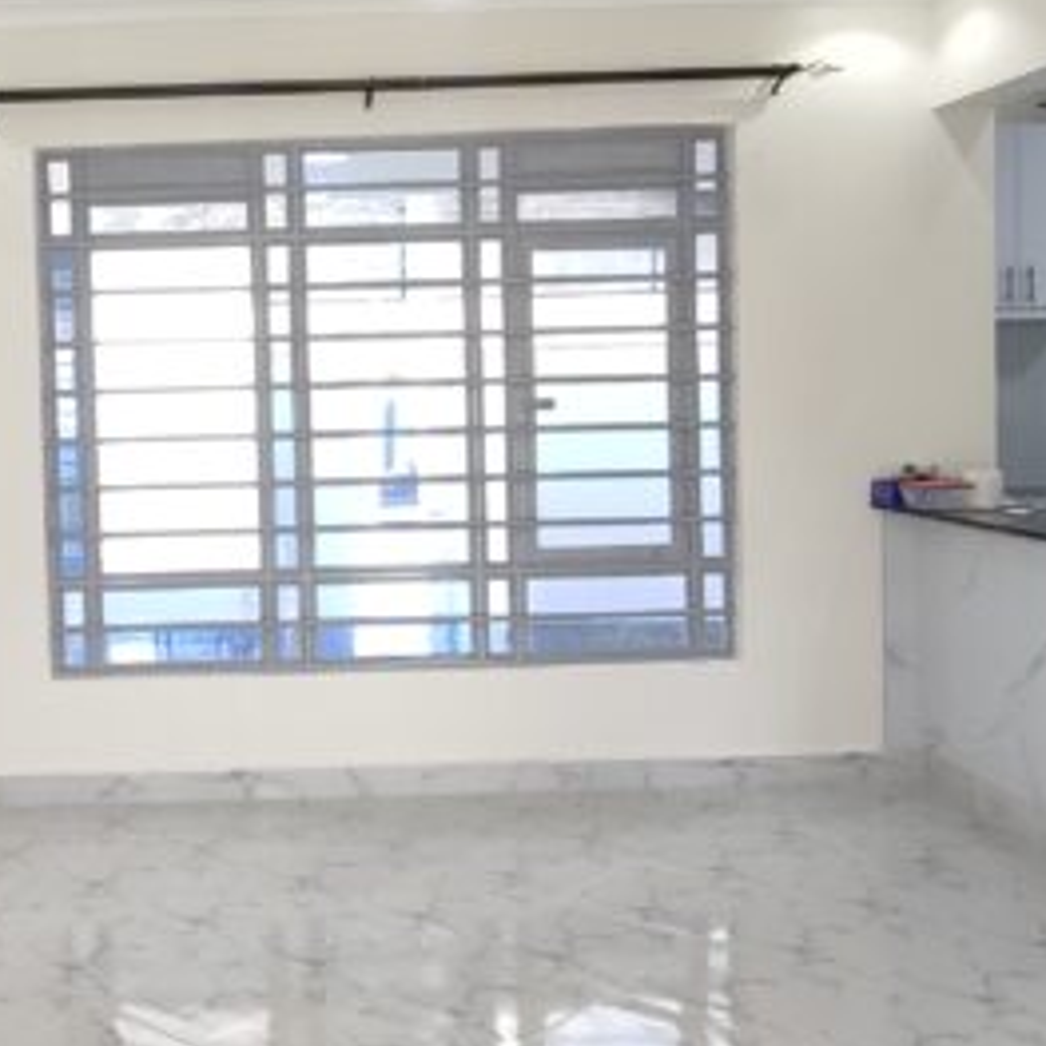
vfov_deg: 46.9
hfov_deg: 44.7
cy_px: 410
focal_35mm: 35
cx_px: 199
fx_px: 1197
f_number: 2.2
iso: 263
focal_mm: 1.66
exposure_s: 1/120
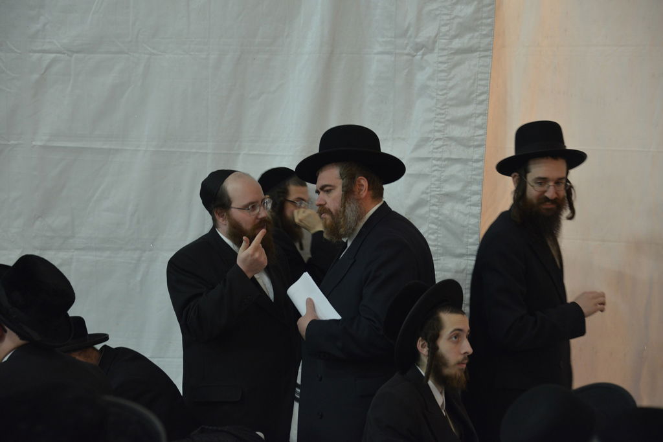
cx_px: 332
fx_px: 1842
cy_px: 221
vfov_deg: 13.7
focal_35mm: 100
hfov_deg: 20.4
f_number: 5.6
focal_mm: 100
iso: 2000
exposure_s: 1/80
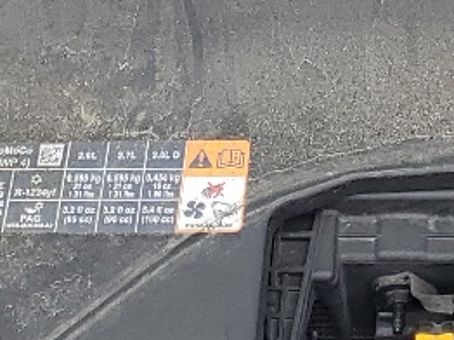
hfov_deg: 12.2
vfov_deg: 8.6
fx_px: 2083
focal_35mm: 159
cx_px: 516
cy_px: -418
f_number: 1.5
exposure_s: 1/769
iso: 50
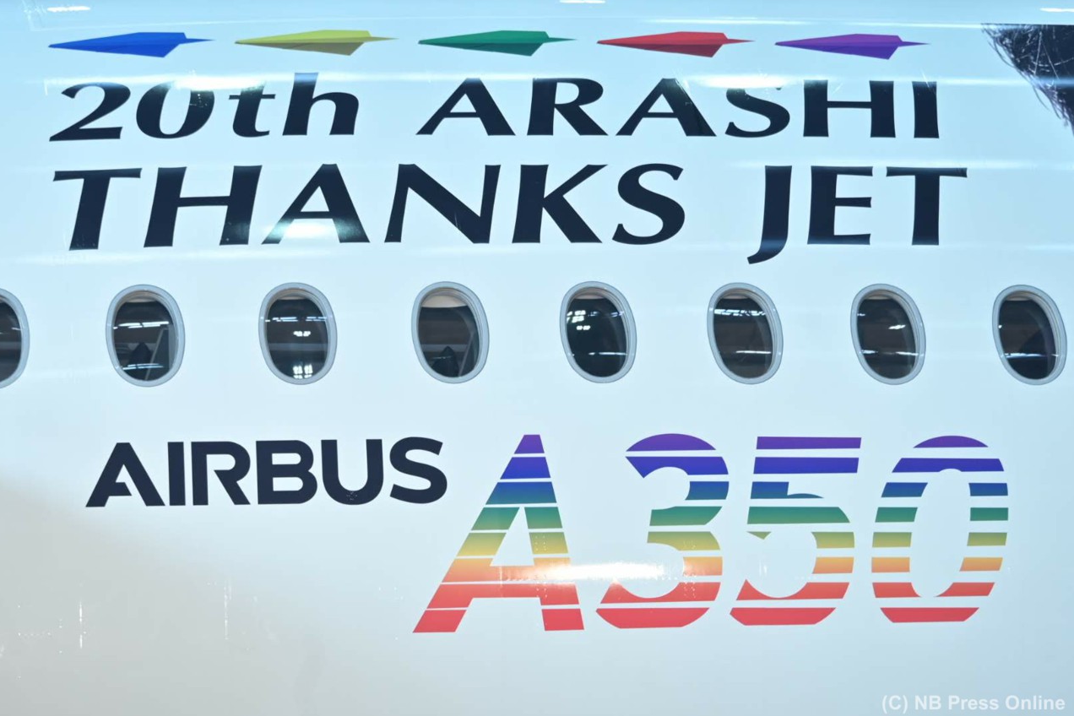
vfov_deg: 8.7
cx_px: 534
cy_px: 359
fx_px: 4713
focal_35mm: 158
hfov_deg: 13.0
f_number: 5.6
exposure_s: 1/200
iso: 800
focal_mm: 105
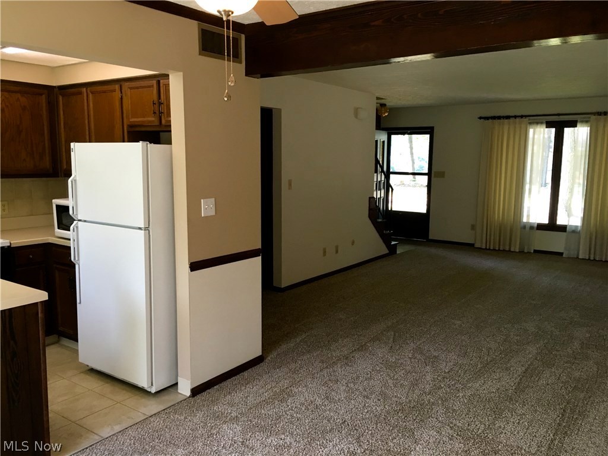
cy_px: 228
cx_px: 304
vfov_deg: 48.2
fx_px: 509
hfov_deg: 61.7
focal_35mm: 29
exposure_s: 1/30
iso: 80
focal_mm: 4.15
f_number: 2.2
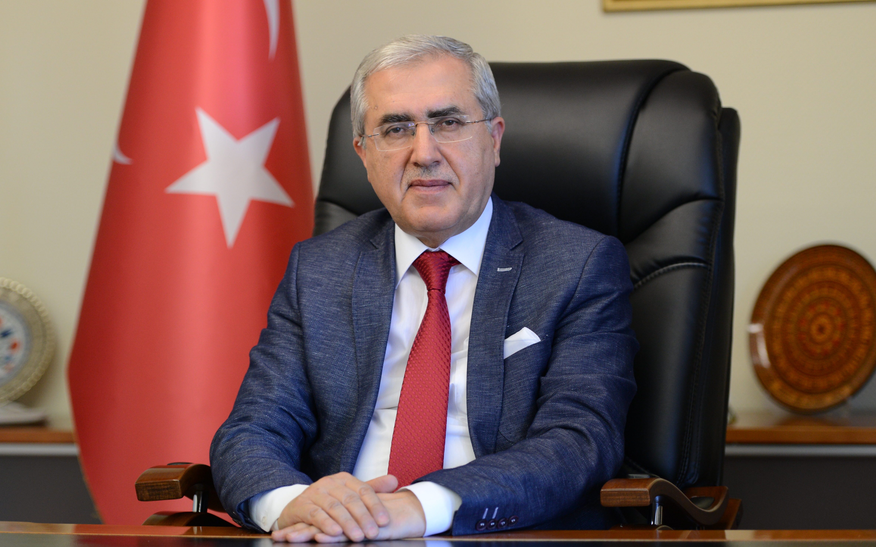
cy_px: 231
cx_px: 370
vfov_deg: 10.1
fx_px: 3104
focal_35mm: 130
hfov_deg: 16.1
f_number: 2.8
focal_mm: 110
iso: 1250
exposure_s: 1/160
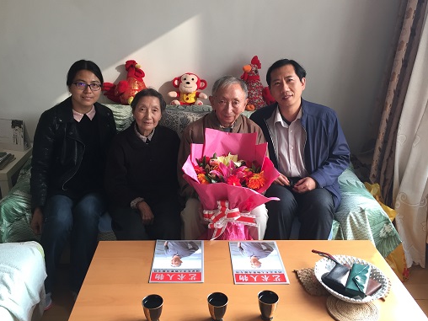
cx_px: 204
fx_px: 396
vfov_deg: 44.1
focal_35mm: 32
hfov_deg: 56.8
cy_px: 150
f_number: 2.2
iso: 32
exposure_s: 1/33
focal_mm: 4.15
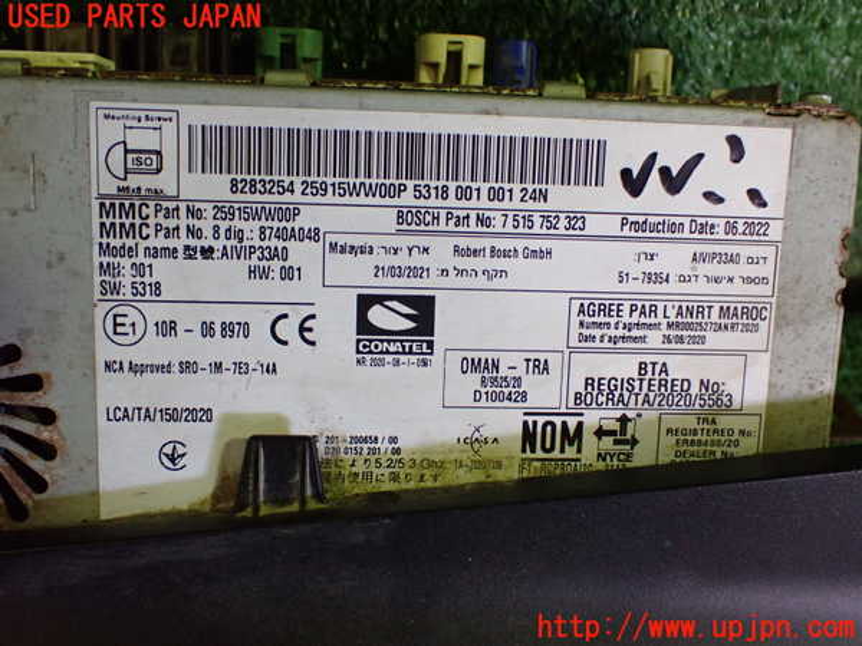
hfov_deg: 49.0
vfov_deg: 37.7
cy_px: 323
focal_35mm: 38
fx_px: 946
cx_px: 431
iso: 800
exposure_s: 1/50
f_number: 2.7
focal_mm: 6.83
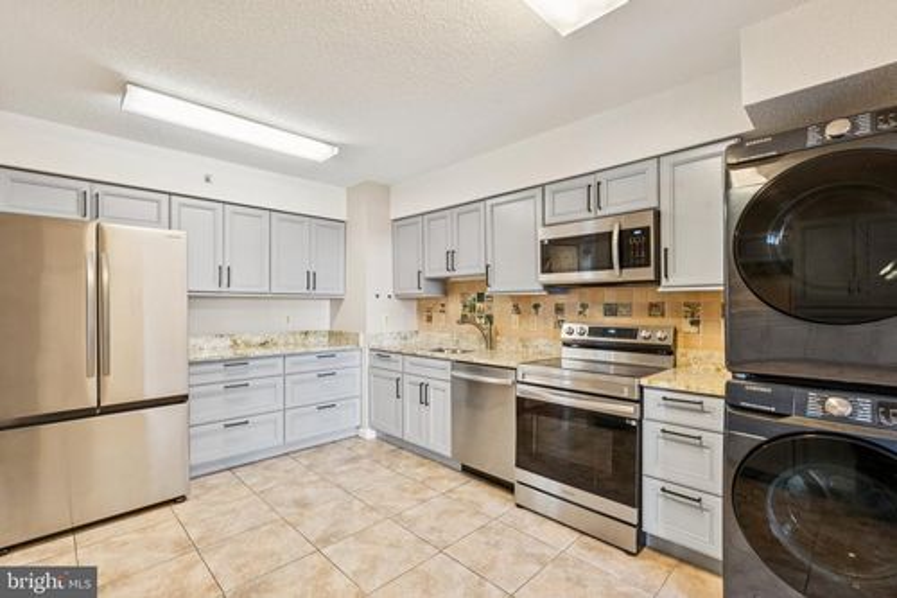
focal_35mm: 16
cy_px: 299
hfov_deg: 96.8
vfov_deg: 73.7
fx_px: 399
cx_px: 448
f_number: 9
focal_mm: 16
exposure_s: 1/5
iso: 500
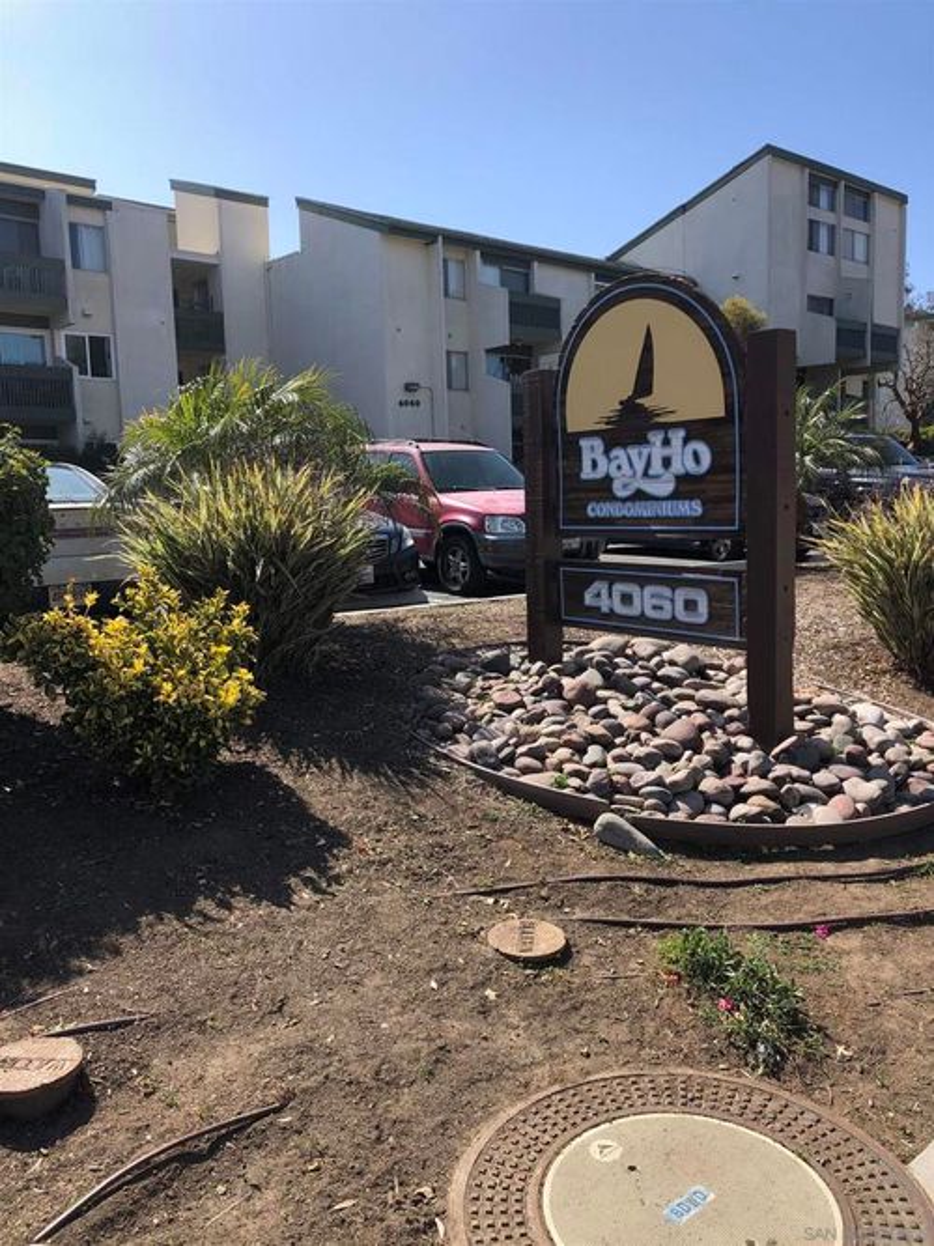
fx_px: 1008
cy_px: 623
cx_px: 467
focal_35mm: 28
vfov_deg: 63.5
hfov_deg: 49.7
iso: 20
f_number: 1.8
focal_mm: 4
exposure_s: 1/1372
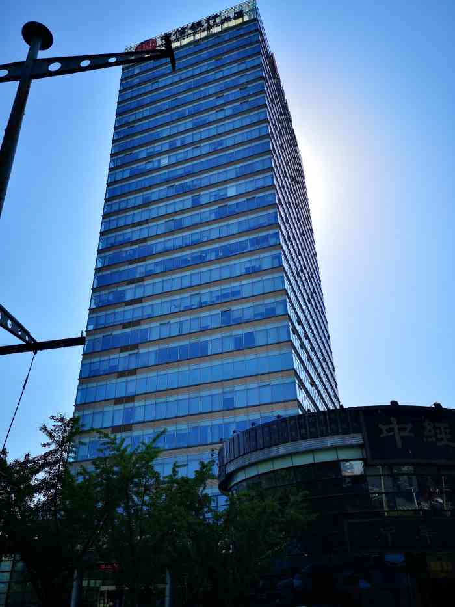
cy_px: 304
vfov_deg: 65.3
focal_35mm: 27
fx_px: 473
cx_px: 228
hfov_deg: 51.4
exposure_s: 1/5000
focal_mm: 3.95
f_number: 1.8
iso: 50
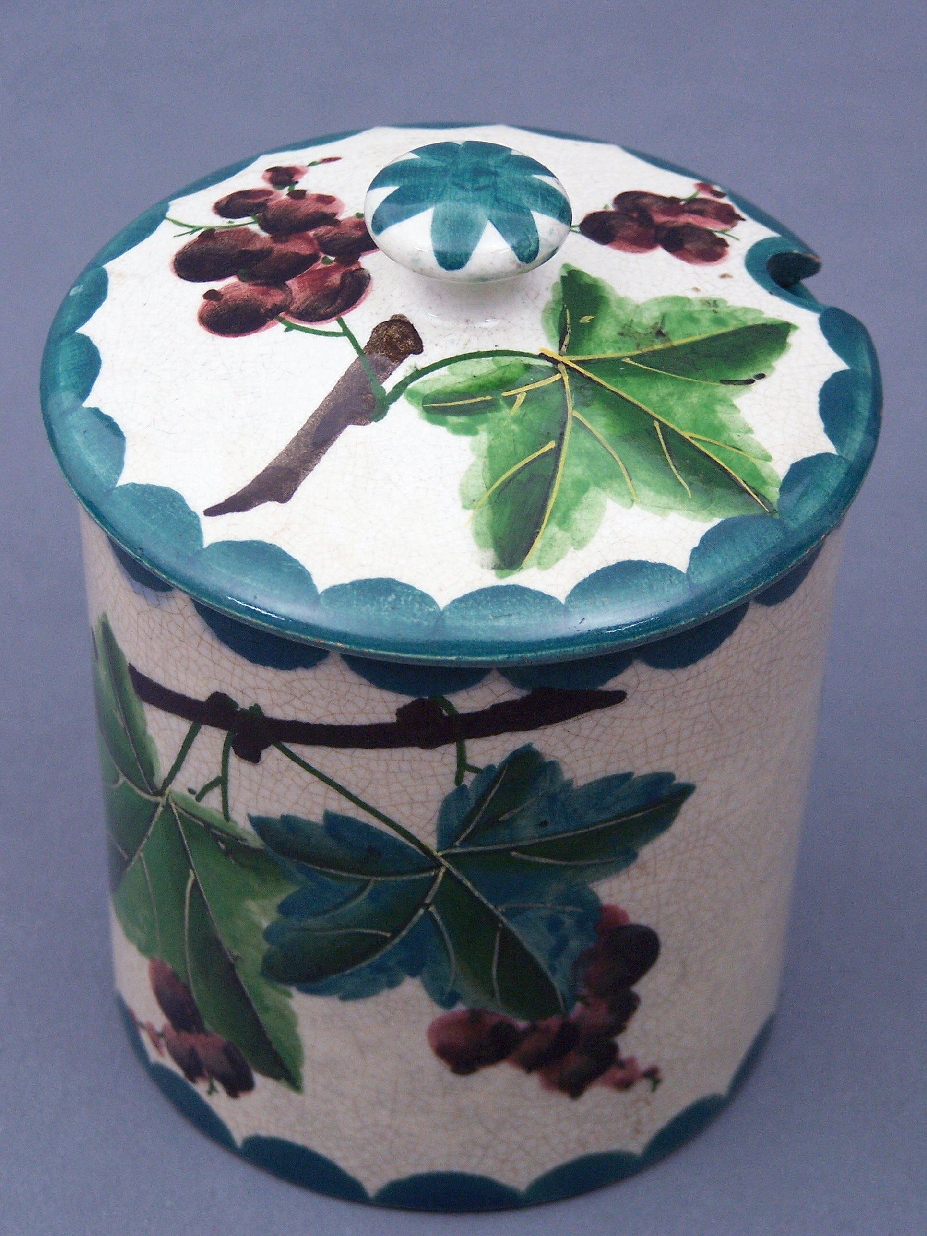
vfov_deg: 16.8
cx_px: 464
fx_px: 4178
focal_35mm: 117
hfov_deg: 12.7
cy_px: 618
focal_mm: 19.4
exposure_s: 1/20
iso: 140
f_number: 3.2
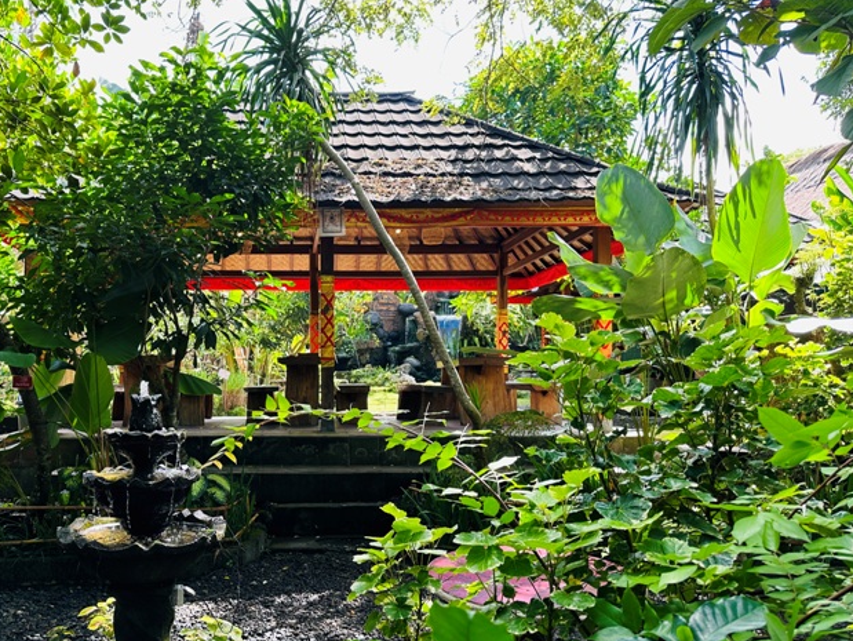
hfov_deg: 57.4
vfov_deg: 45.4
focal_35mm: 31
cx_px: 307
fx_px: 764
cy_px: 361
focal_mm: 6.86
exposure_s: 1/235
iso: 80
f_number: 1.78
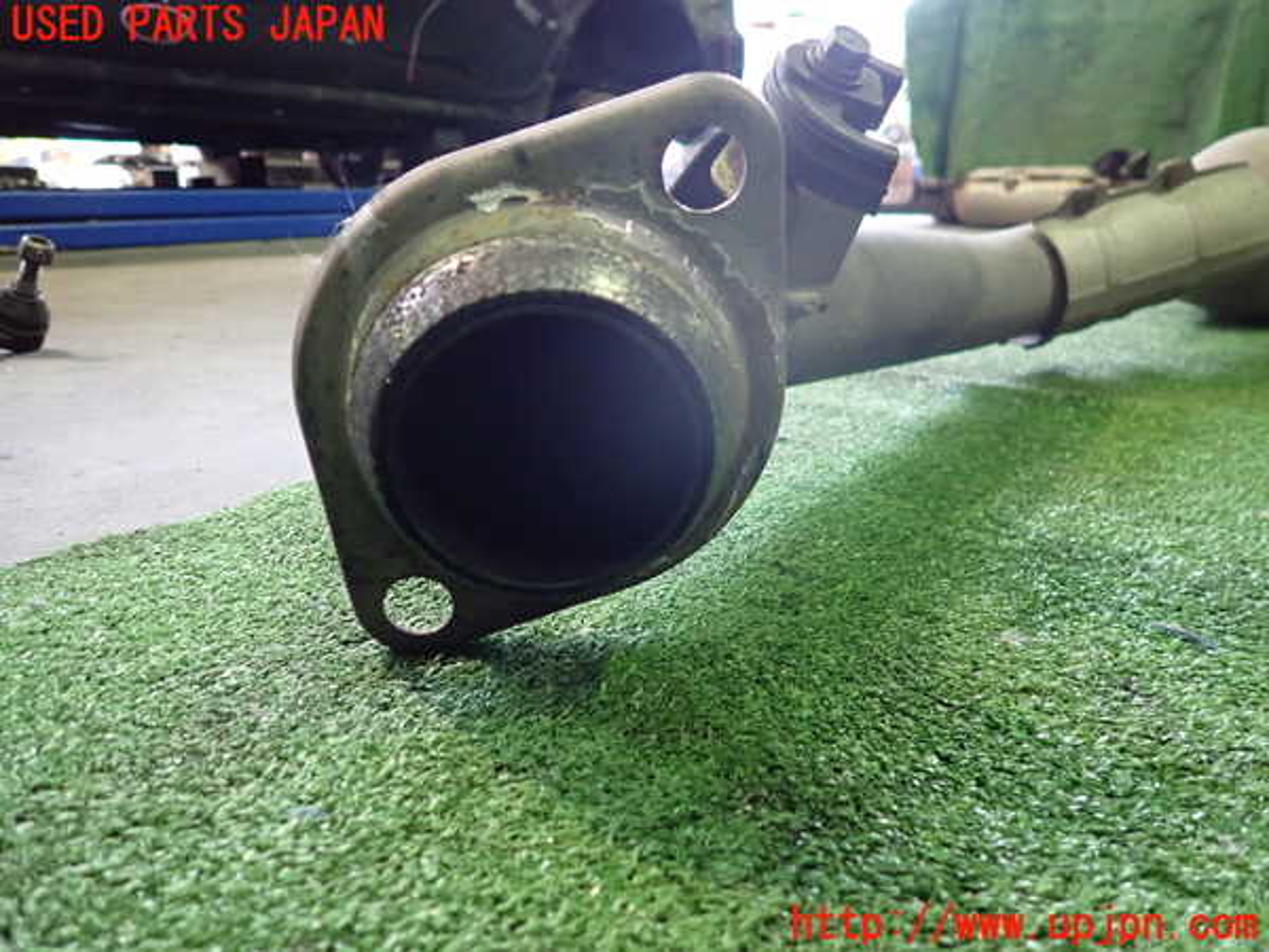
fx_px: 916
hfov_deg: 69.4
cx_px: 634
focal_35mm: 25
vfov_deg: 54.9
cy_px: 476
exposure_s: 1/30
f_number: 2
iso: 800
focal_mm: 4.5
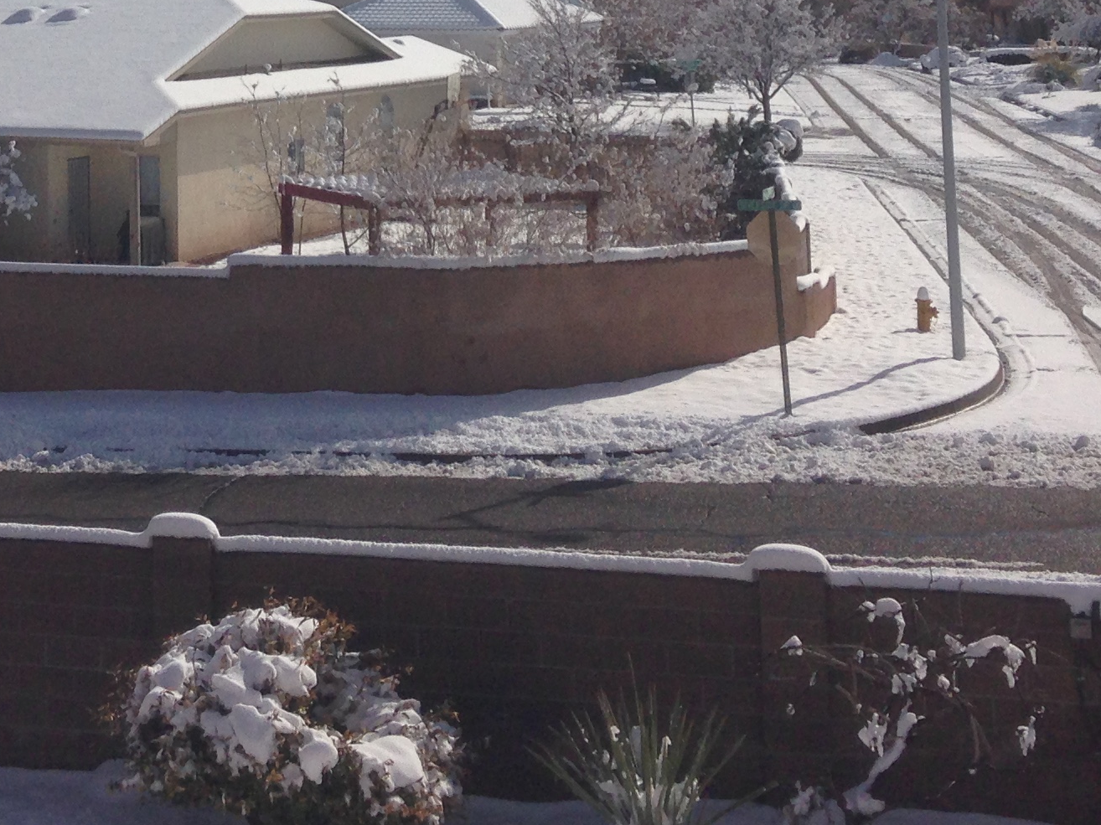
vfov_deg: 17.1
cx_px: 242
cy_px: -178
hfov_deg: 23.5
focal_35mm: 82
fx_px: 2608
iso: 50
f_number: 2.4
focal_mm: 4.12
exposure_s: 1/6803
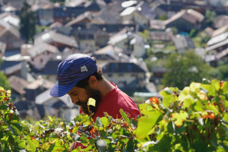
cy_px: 53
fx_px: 931
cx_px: 143
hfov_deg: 14.0
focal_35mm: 147
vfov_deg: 9.3
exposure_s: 1/500
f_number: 4
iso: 200
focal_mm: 66
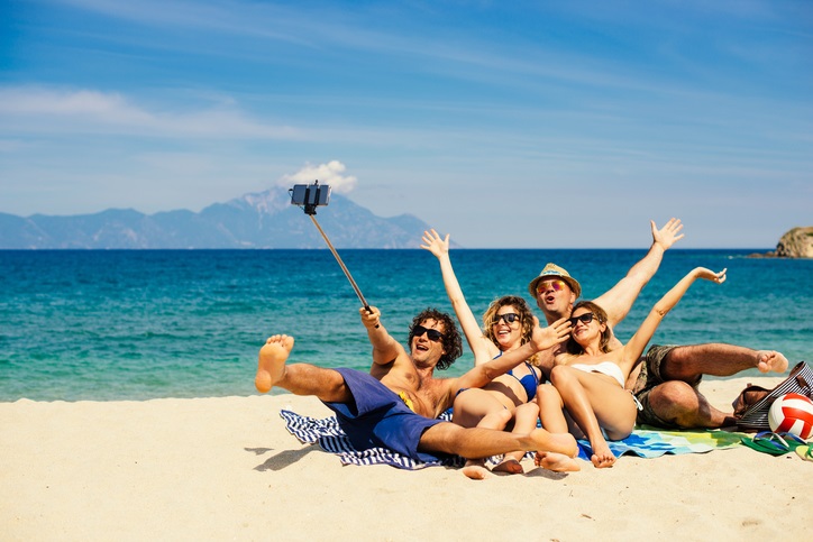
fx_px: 1129
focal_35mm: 50
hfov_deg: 39.6
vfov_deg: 27.0
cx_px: 406
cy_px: 271
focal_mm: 50
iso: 50
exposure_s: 1/1250
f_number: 4
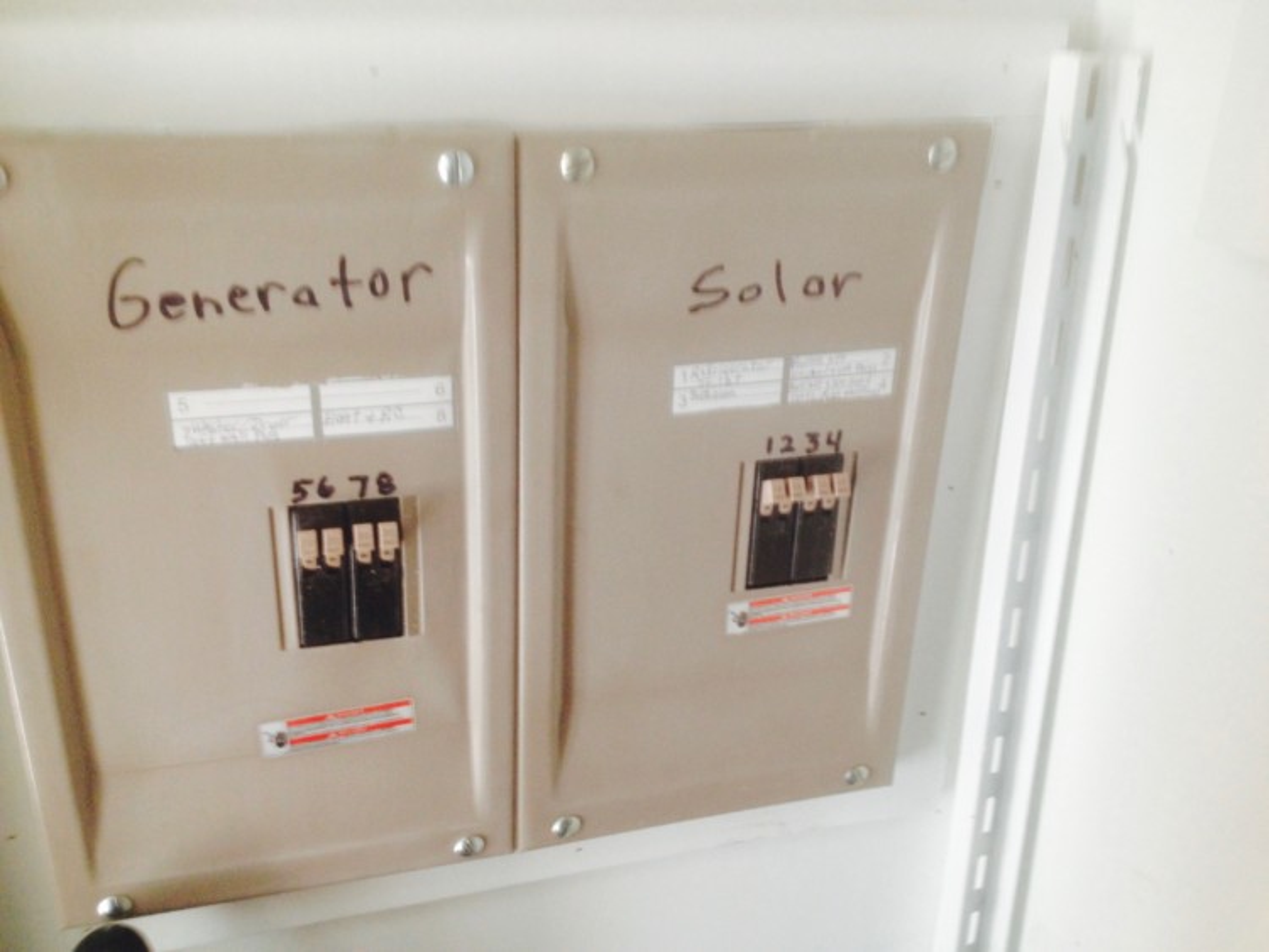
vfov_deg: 40.7
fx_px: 1283
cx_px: 634
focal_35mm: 35
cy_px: 476
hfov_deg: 52.6
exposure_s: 1/20
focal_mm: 4.28
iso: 80
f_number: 2.4
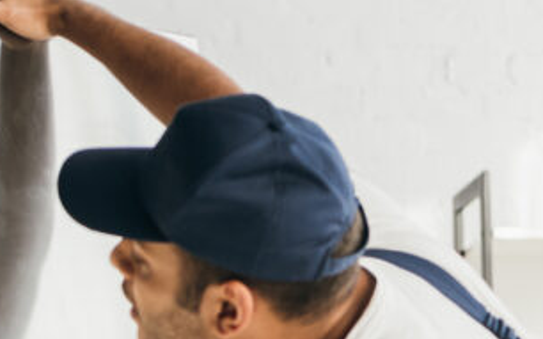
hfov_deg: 8.6
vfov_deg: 5.5
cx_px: -197
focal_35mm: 239
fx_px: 3536
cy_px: 379
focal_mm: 70
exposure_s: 1/160
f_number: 4
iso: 250
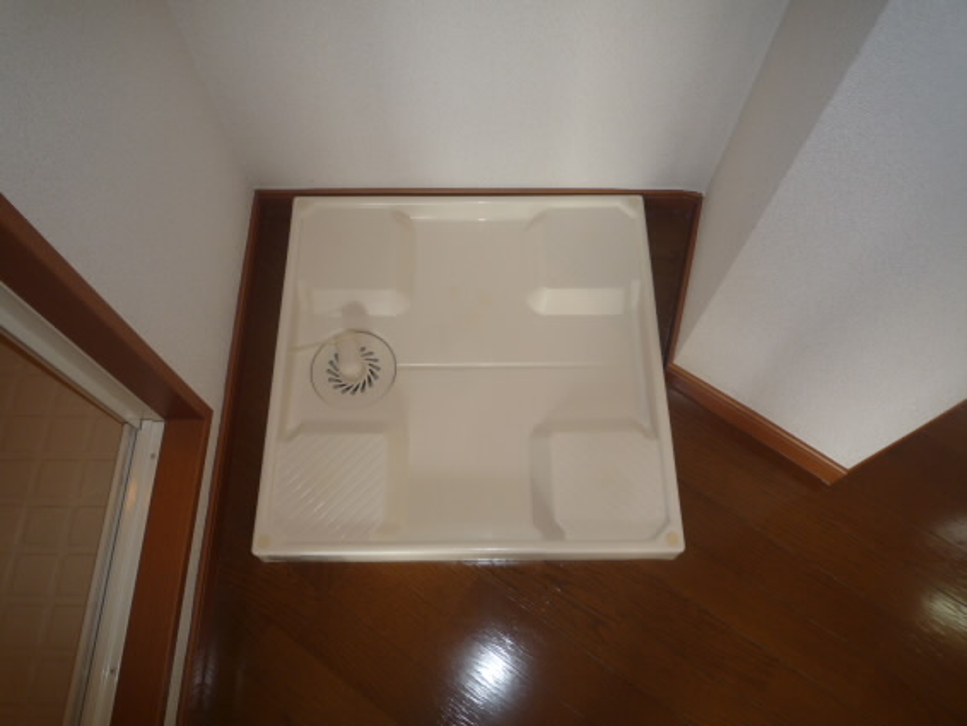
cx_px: 484
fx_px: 699
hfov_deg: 69.4
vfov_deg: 54.9
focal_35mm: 25
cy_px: 363
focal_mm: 4.4
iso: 100
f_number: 2.8
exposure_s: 1/30
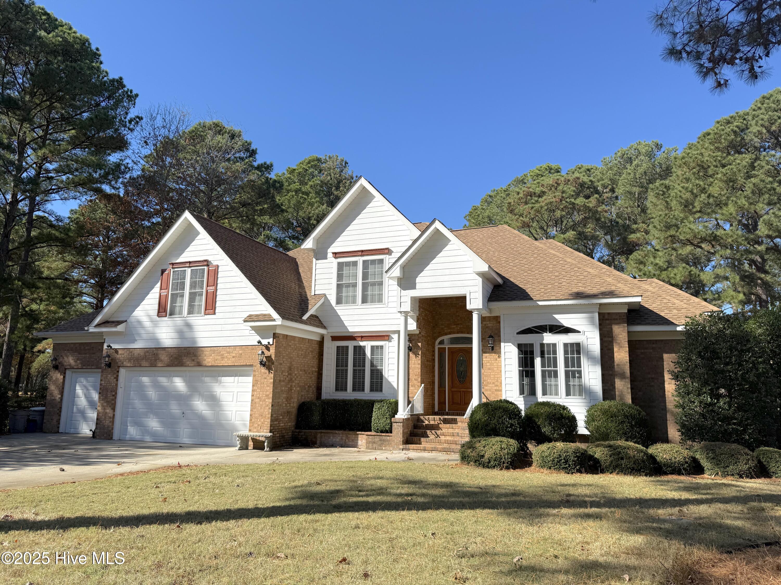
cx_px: 390
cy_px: 292
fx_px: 541
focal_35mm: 24
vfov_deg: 56.8
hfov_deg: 71.6
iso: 80
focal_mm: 6.76
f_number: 1.78
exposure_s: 1/3759
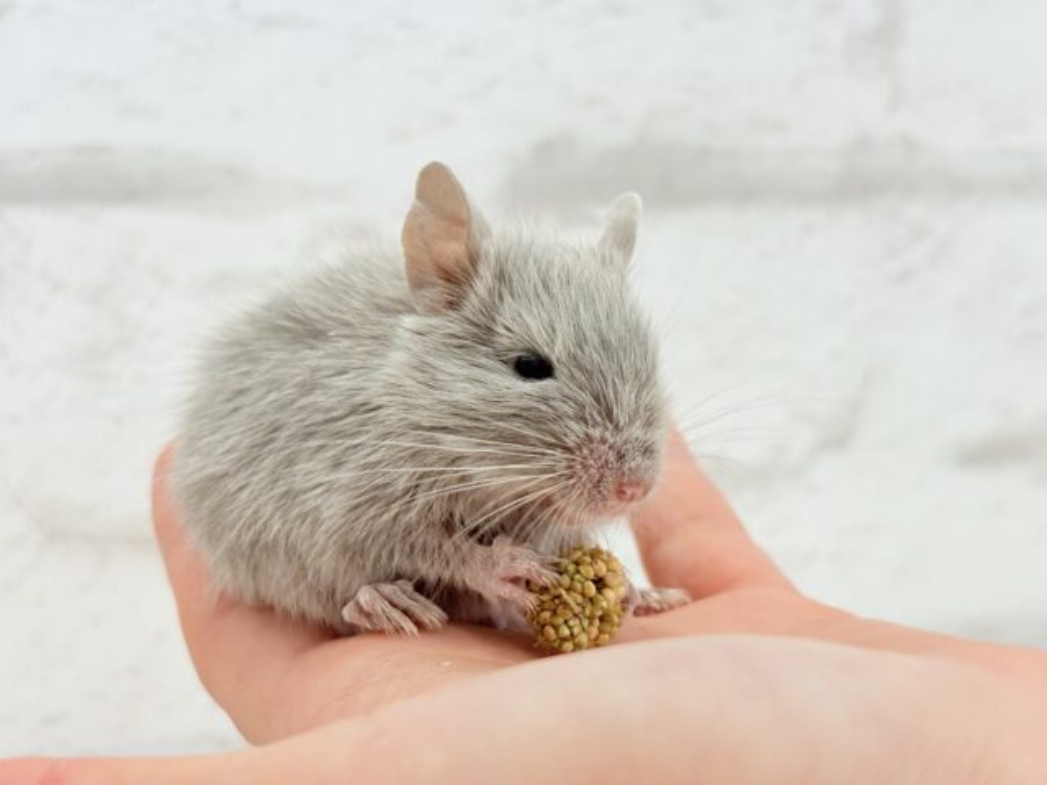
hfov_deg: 36.8
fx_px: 1573
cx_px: 524
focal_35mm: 52
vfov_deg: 28.0
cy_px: 392
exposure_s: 1/50
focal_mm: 5.96
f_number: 1.6
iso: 40
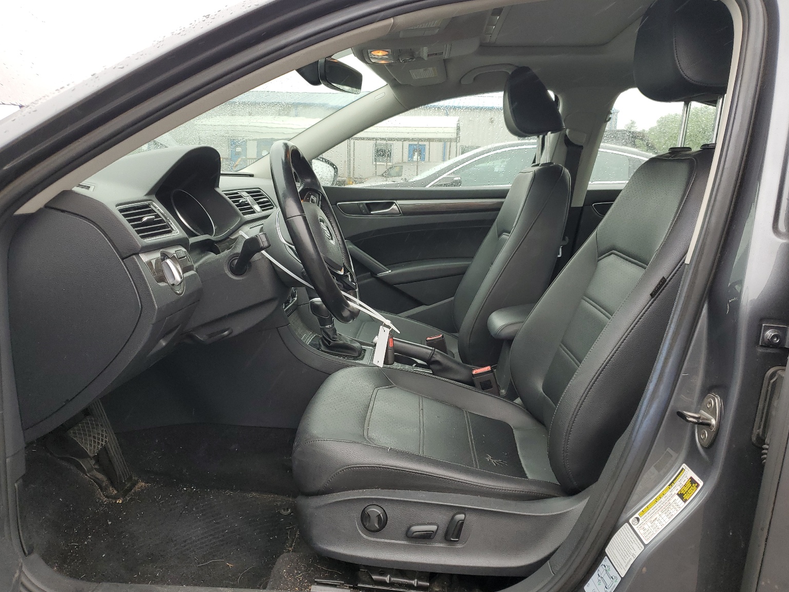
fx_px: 615
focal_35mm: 27
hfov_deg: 65.3
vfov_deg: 51.4
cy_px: 291
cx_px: 394
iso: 50
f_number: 1.5
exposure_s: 1/169
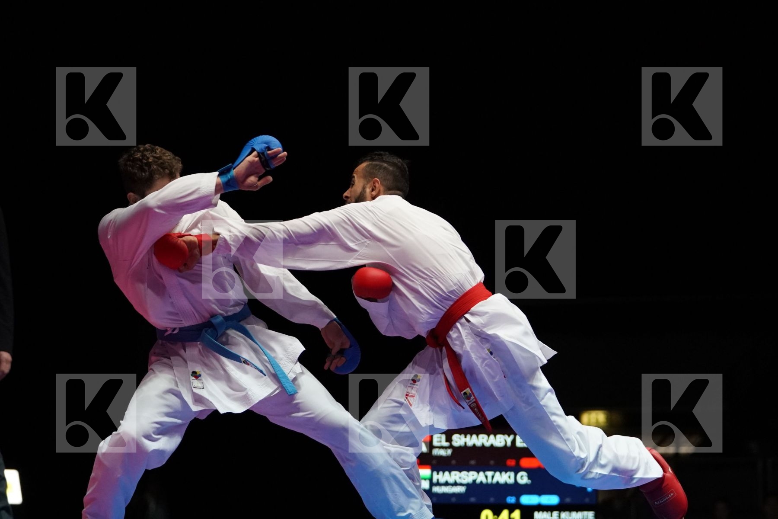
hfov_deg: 14.9
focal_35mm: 138
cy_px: 260
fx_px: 2982
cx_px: 389
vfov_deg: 9.9
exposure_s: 1/1000
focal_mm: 92
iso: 5000
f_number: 2.8
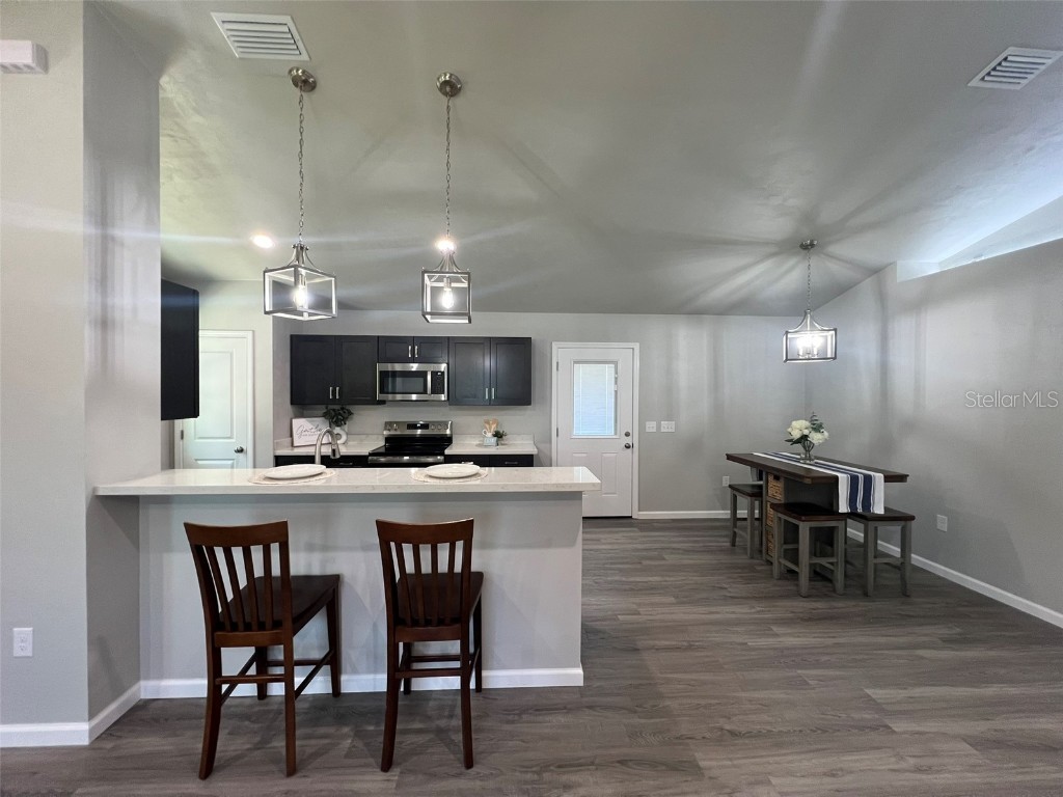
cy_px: 398
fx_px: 399
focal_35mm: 13
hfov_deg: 106.2
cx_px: 532
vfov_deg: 89.9
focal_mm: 1.57
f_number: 1.8
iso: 250
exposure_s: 1/120
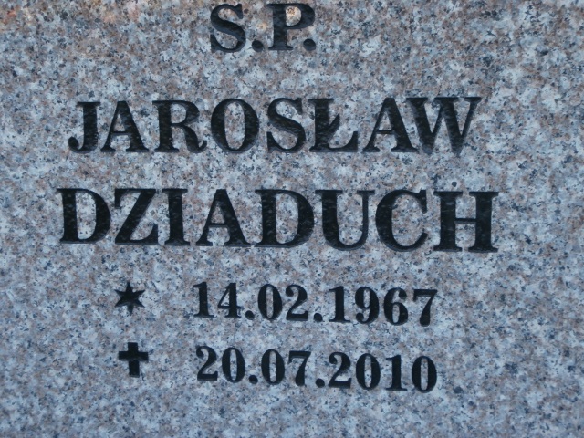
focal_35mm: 57
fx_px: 962
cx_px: 292
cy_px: 219
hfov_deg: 33.8
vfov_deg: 25.7
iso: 100
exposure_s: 1/60
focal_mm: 10.11
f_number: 4.5
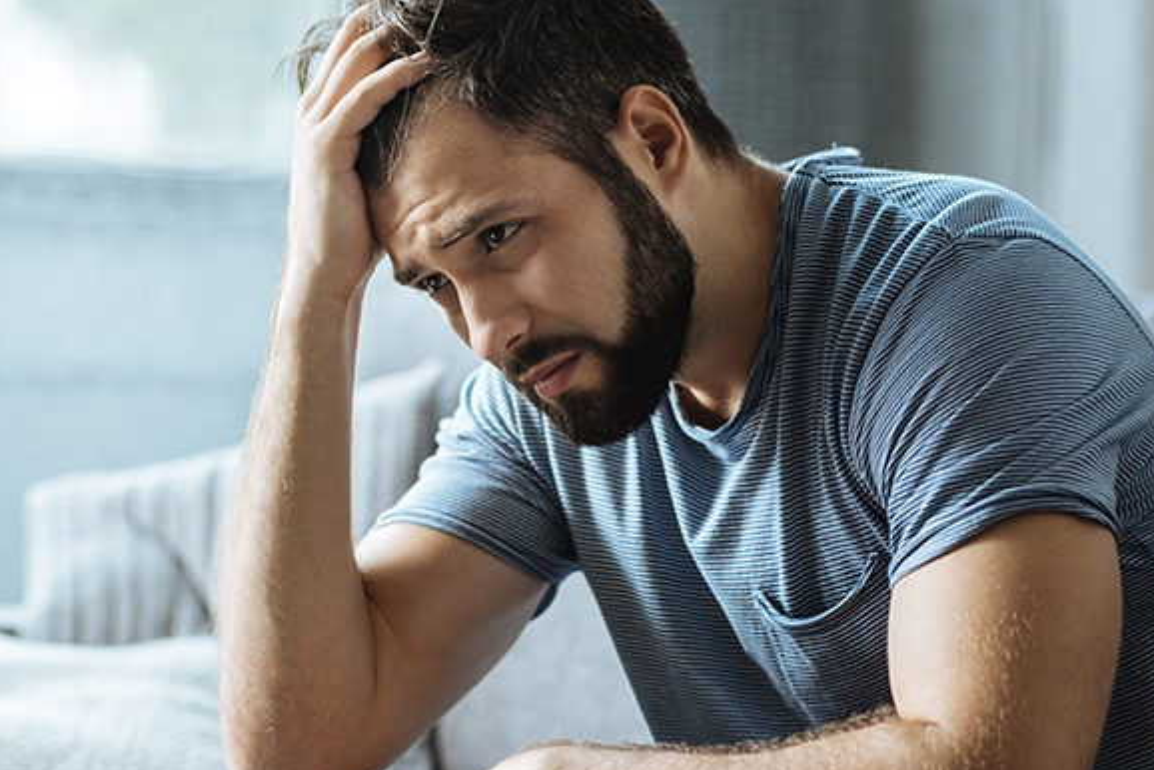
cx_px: 417
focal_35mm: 147
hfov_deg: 13.9
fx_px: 4714
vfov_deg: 9.3
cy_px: 521
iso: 320
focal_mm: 85
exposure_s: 1/160
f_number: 2.5
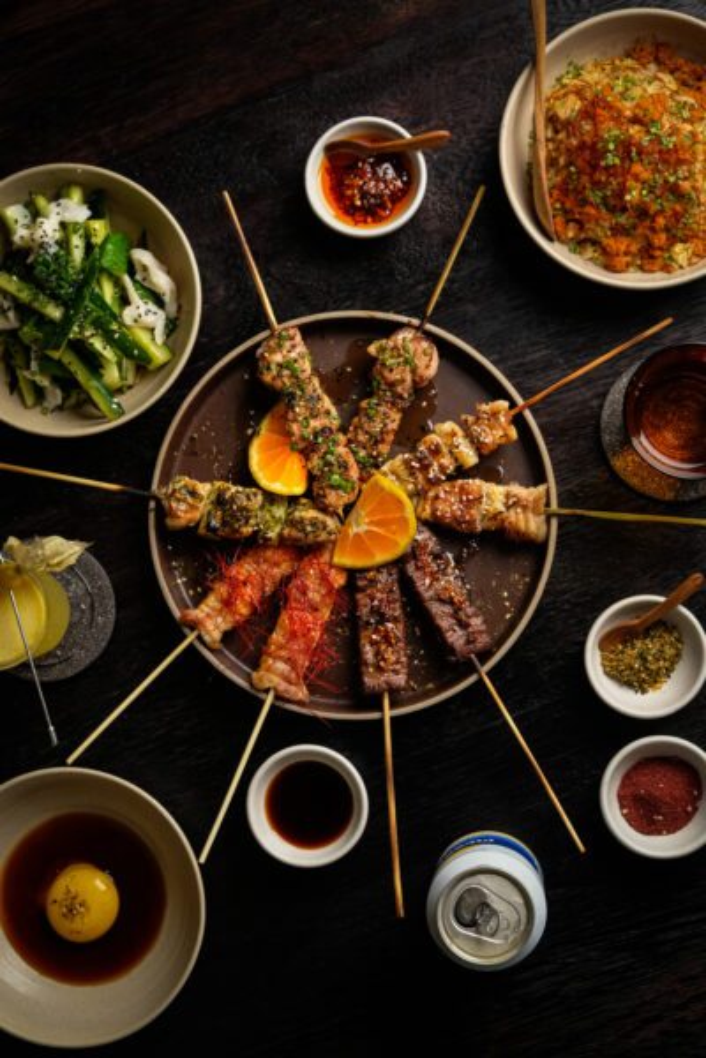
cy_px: 529
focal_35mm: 67
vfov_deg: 30.1
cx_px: 353
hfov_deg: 20.3
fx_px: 1971
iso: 1600
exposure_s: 1/30
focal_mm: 44.4
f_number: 8
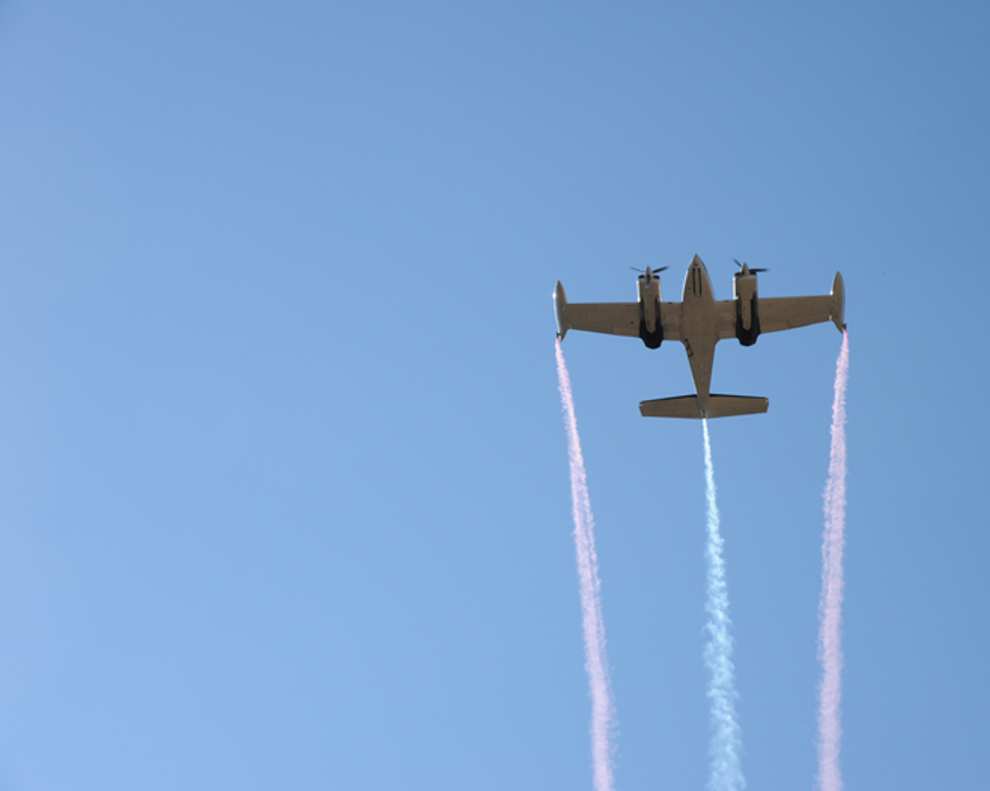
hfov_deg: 19.7
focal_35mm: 97
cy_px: 392
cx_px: 600
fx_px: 2841
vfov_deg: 15.9
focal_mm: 85
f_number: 11
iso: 800
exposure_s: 1/1250
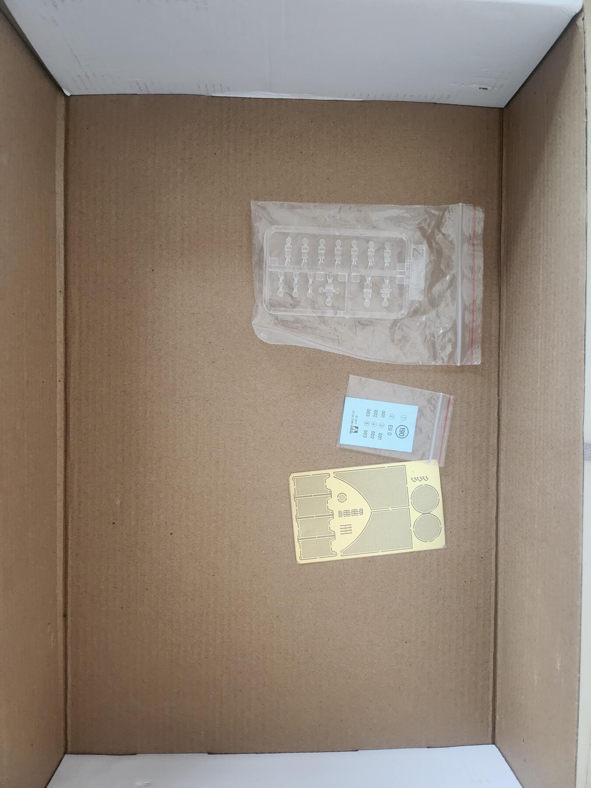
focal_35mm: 24
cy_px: 394
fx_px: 546
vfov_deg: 71.6
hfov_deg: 56.8
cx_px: 296
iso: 1000
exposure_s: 1/100
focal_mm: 5
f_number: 1.8
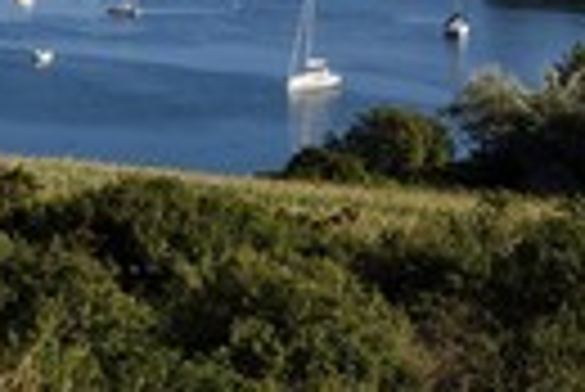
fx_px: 2001
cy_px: 59
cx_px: -166
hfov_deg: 15.8
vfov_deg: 11.1
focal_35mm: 123
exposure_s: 1/400
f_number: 9
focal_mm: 38
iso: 200
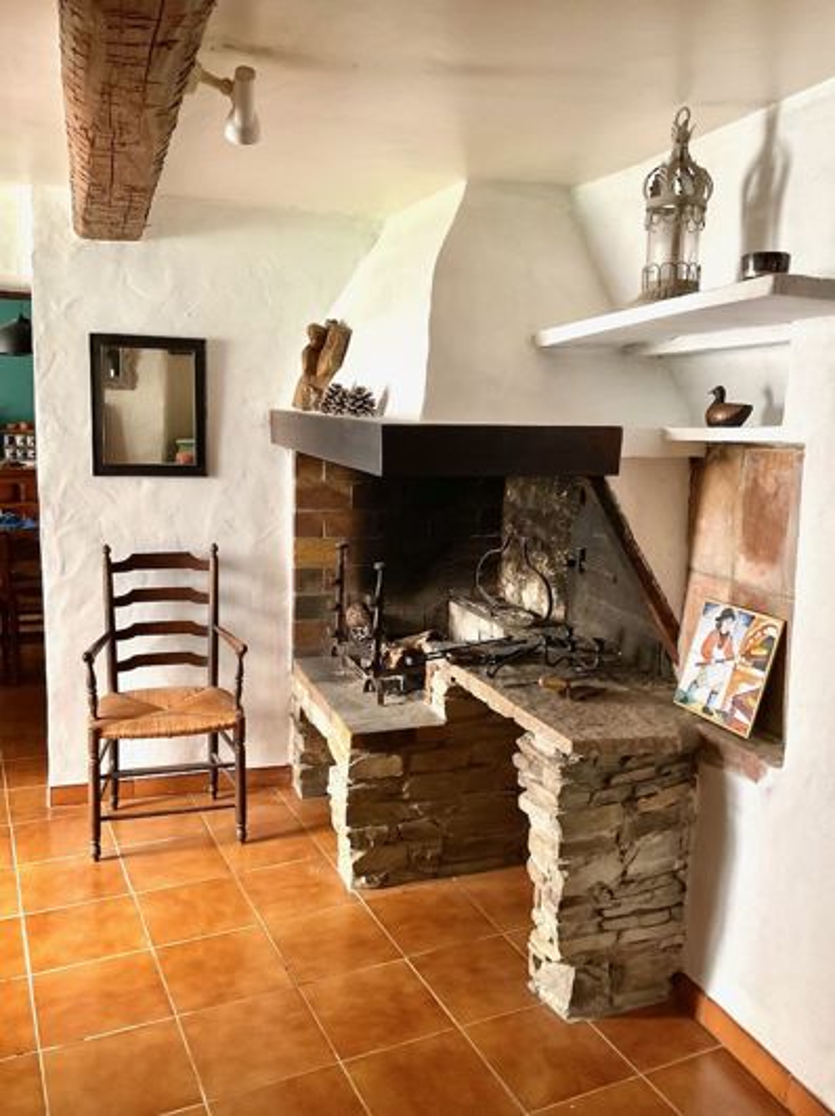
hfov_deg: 48.2
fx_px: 934
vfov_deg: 61.7
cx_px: 418
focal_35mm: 29
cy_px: 558
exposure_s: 1/60
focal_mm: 3
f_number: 1.8
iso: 200
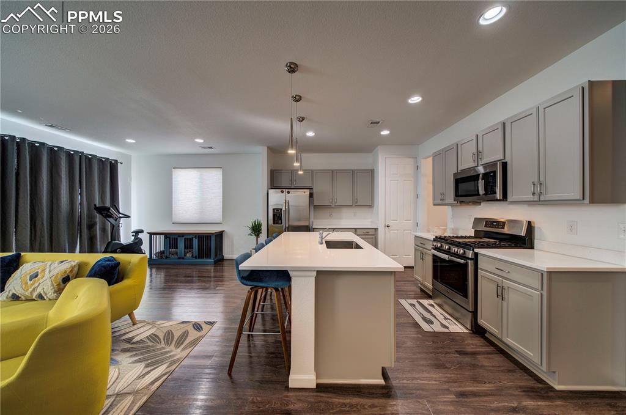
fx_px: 208
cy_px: 208
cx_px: 313
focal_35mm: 12
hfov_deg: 112.7
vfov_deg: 89.8
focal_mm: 12
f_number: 7.1
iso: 320
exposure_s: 1/20
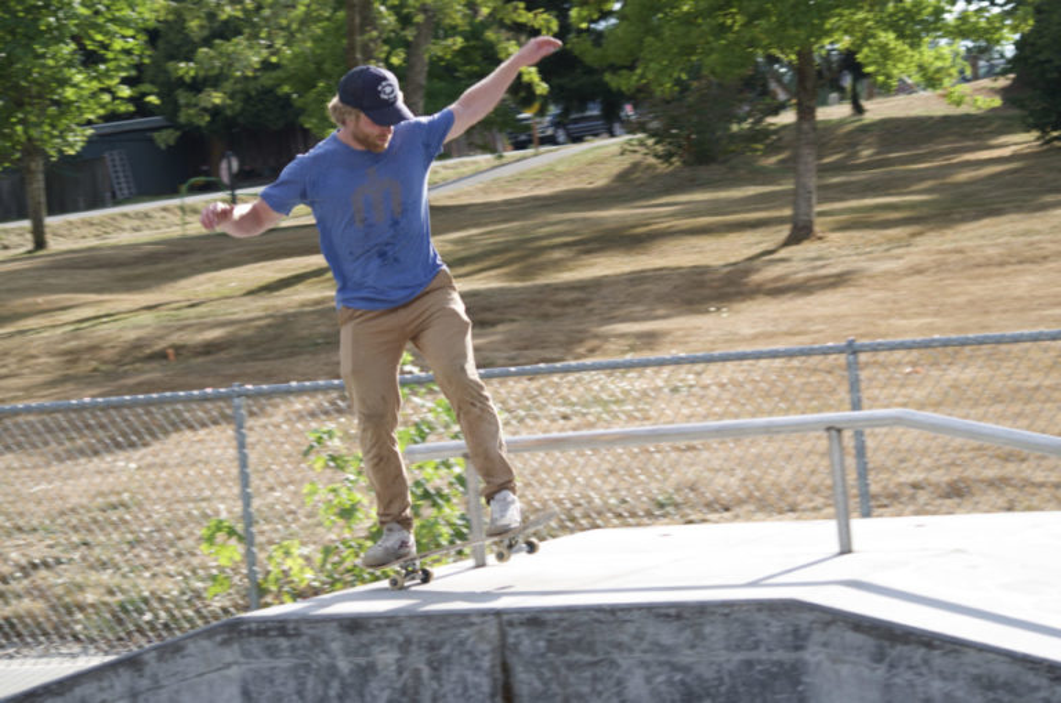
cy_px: 352
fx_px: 3442
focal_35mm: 117
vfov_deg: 11.7
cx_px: 530
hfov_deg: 17.5
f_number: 5.6
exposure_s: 1/160
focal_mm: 77.5
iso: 100
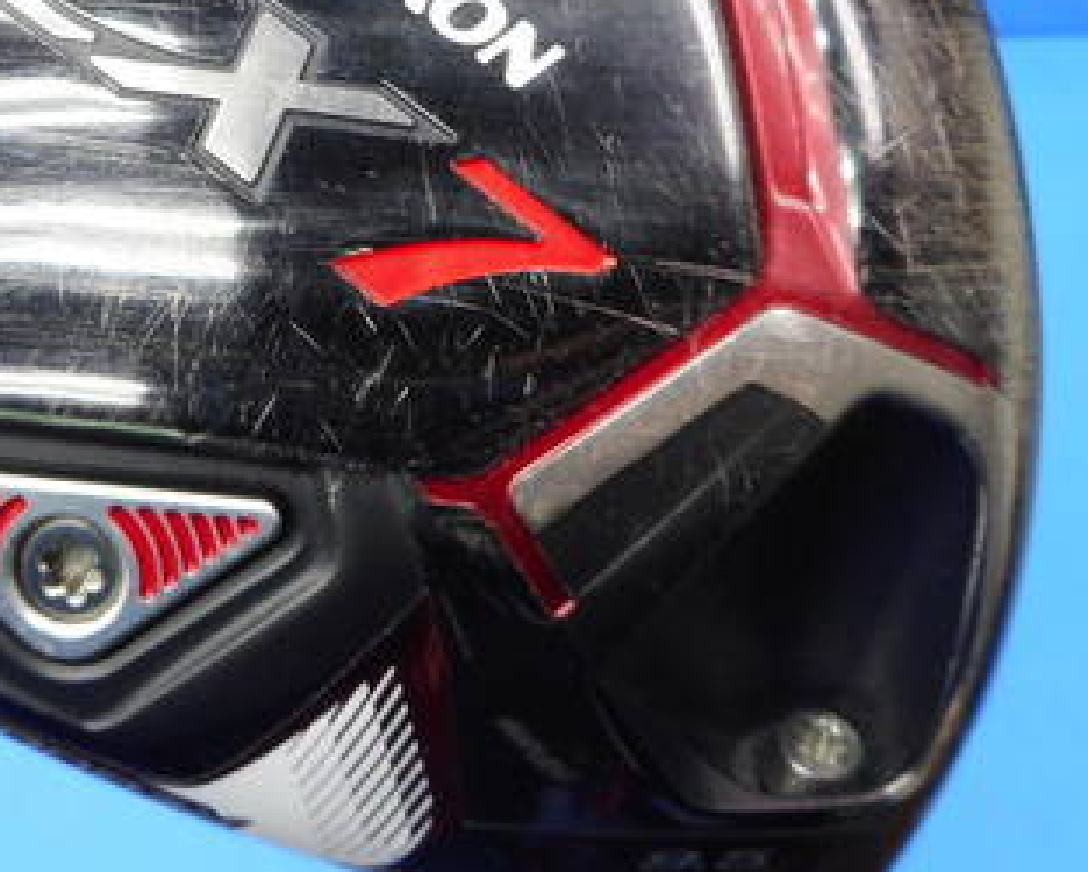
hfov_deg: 36.7
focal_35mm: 50
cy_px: 290
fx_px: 1611
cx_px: 317
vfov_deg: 30.1
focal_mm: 4.5
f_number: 3.7
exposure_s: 1/30
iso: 200
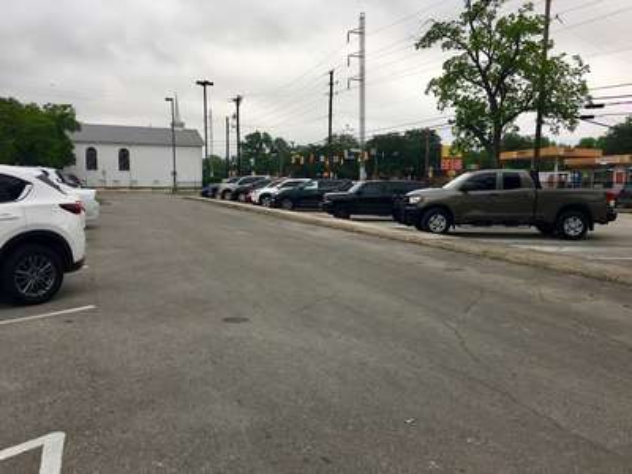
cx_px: 316
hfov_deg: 61.7
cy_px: 237
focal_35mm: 29
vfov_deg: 48.2
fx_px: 529
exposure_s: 1/247
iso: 25
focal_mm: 4.15
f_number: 2.2
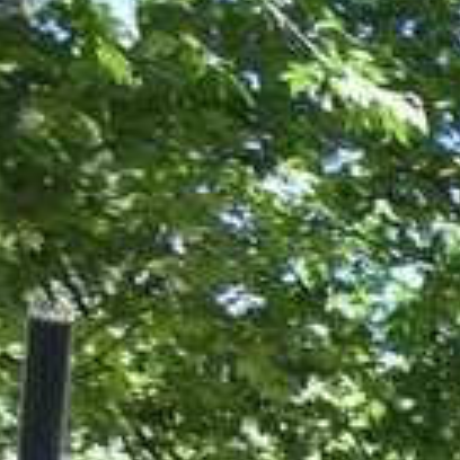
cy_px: 1458
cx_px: 2615
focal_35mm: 289
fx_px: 4345
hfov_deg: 4.7
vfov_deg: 5.6
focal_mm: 29
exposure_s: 1/125
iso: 110
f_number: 5.6
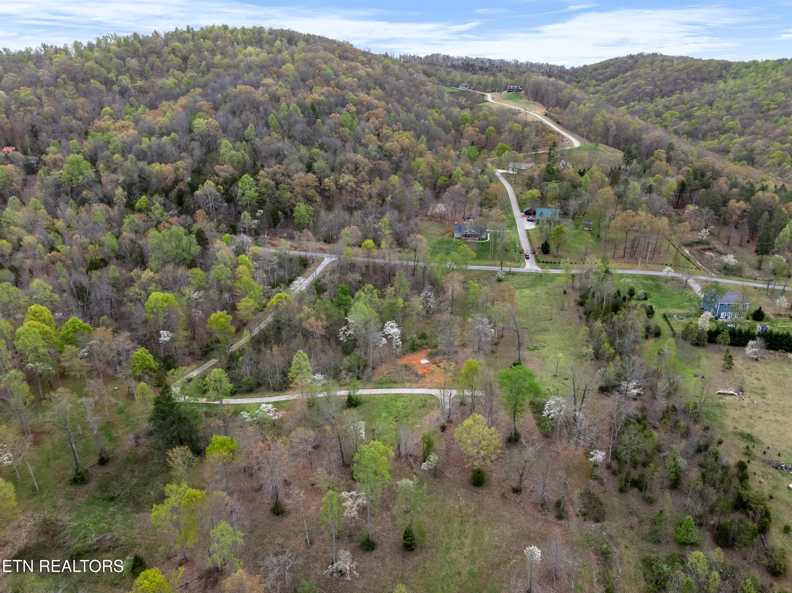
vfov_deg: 56.8
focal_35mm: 24
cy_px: 296
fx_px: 549
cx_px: 396
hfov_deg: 71.6
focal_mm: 12.29
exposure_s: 1/80
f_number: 2.8
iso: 180
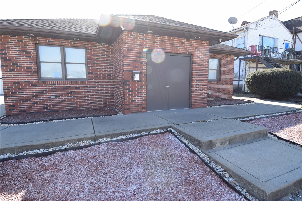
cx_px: 151
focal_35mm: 18
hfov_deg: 90.0
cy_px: 100
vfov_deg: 67.4
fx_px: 151
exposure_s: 1/250
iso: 400
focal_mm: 12
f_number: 8
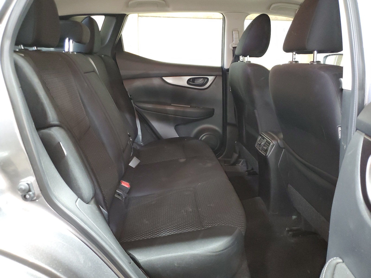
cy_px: 139
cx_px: 186
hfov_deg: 67.3
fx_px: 279
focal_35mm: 26
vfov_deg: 53.1
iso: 321
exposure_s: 1/15
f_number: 1.5
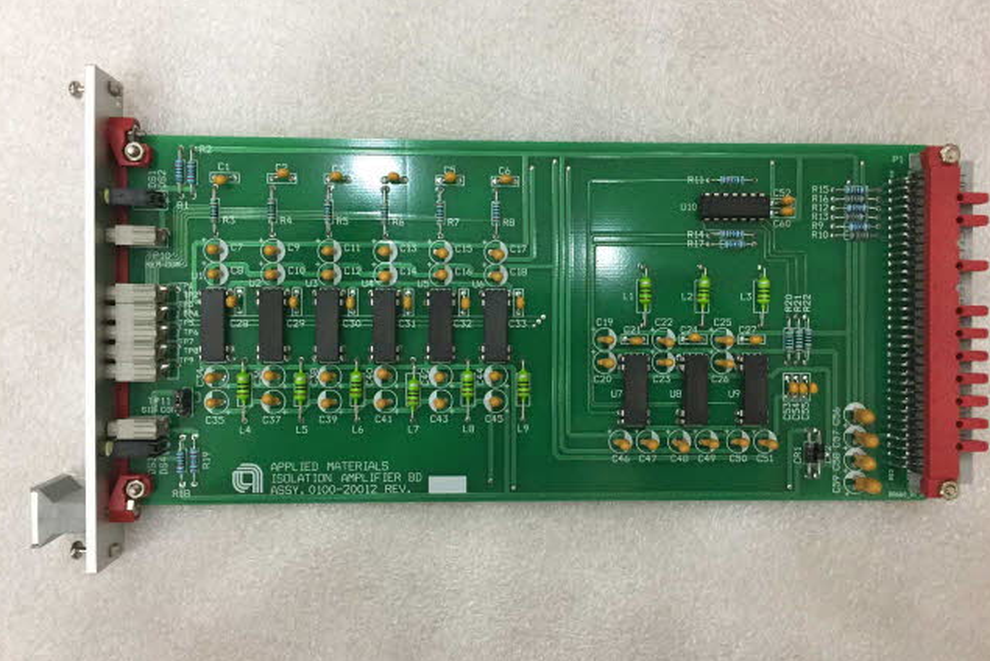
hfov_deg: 60.3
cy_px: 326
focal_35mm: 31
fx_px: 853
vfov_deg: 42.4
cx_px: 493
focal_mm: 4.15
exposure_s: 1/30
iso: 200
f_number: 2.2
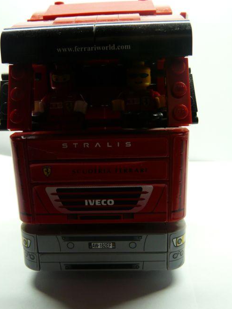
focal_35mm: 34
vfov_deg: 54.0
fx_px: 304
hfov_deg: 41.7
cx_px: 105
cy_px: 151
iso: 125
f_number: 2.8
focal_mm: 4.6
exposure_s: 1/30
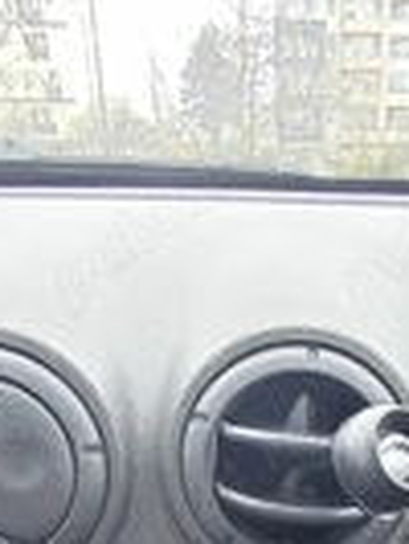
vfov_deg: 33.3
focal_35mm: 51
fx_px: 802
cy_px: 581
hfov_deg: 28.0
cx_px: 327
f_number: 2.2
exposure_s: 1/33.3
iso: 273
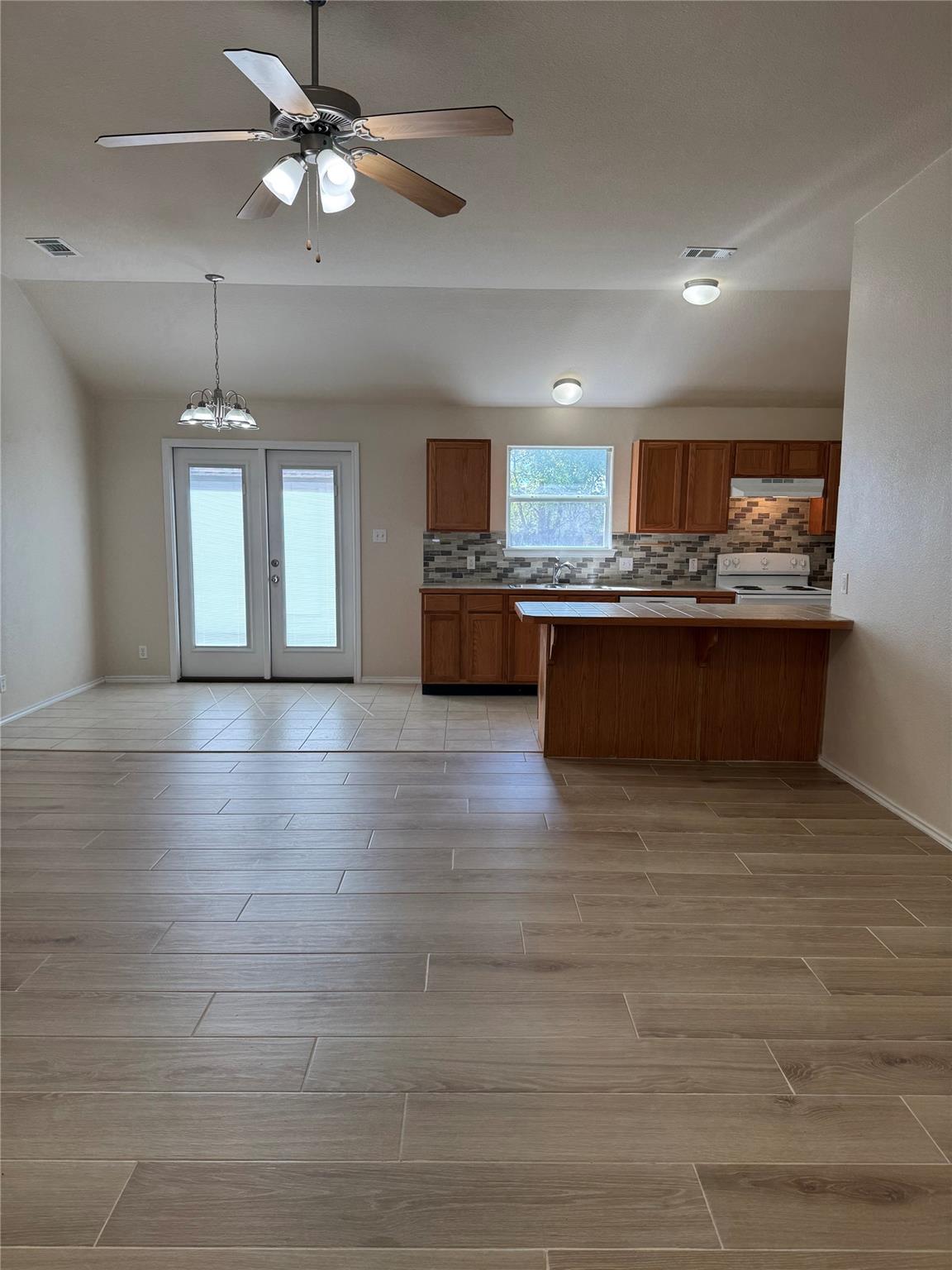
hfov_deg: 56.8
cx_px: 476
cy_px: 635
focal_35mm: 24
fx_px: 880
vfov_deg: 71.6
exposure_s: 1/149
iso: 64
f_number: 1.78
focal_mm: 6.76
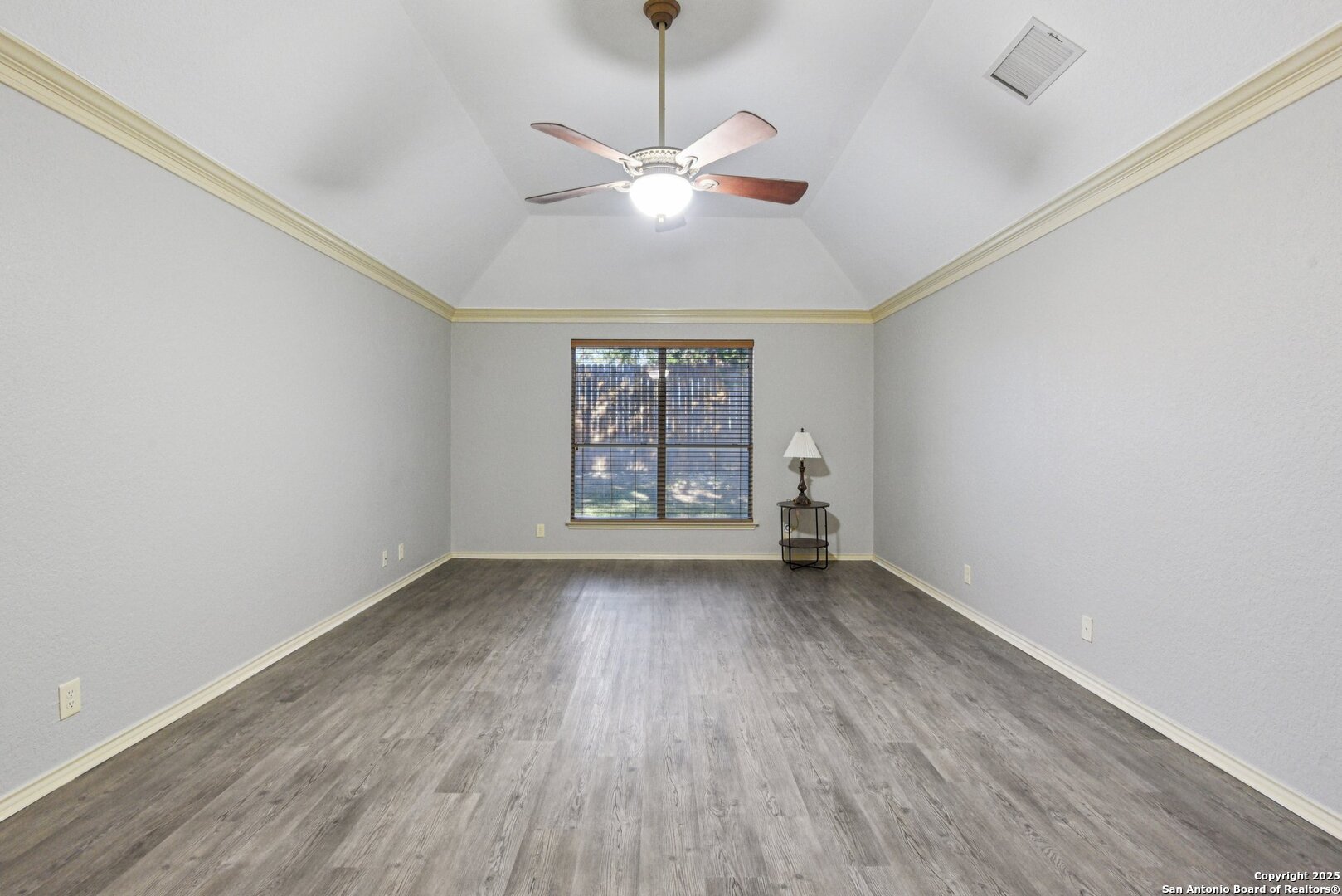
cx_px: 671
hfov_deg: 96.7
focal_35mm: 16
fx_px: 597
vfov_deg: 73.8
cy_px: 448
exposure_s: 1/15
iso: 3200
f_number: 8
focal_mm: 16
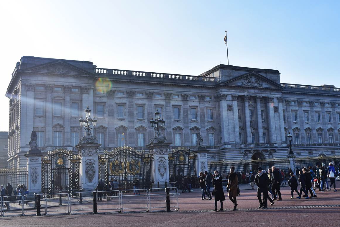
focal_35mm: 44
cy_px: 100
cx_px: 225
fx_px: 413
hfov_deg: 44.2
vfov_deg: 30.7
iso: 200
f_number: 9
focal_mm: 21
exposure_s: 1/320
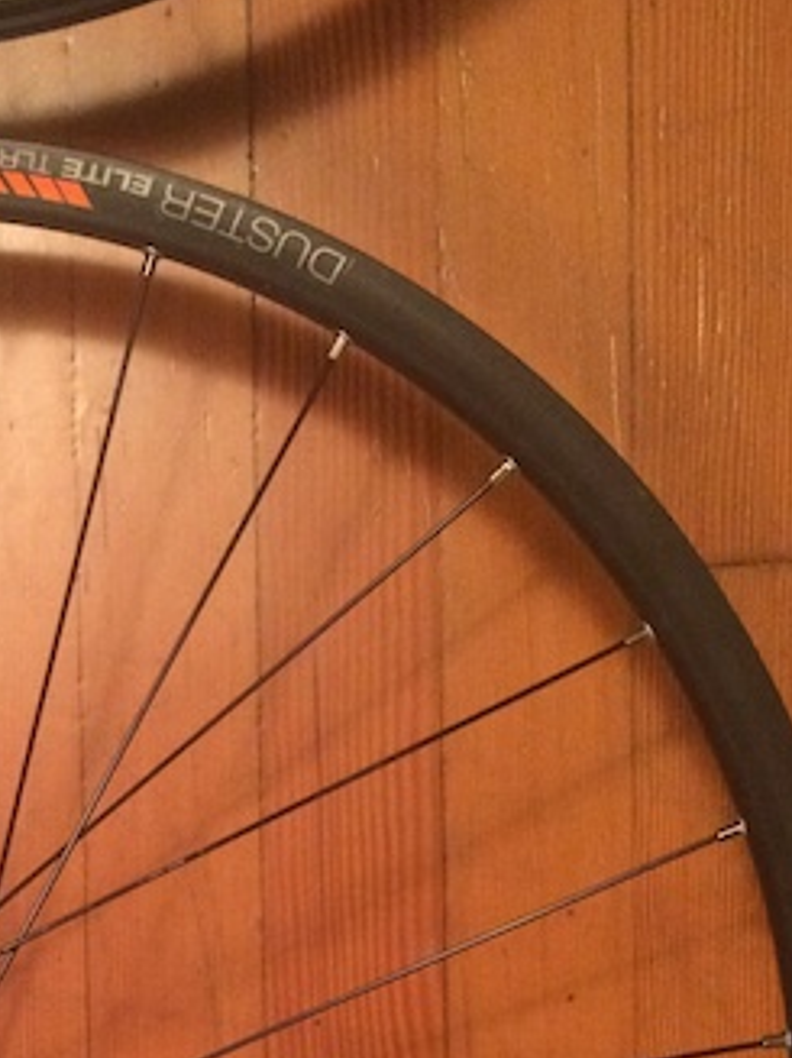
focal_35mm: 71
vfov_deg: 25.7
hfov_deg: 19.8
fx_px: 2167
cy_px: 1116
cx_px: -87
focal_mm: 4.15
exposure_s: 1/15
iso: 320
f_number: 2.2
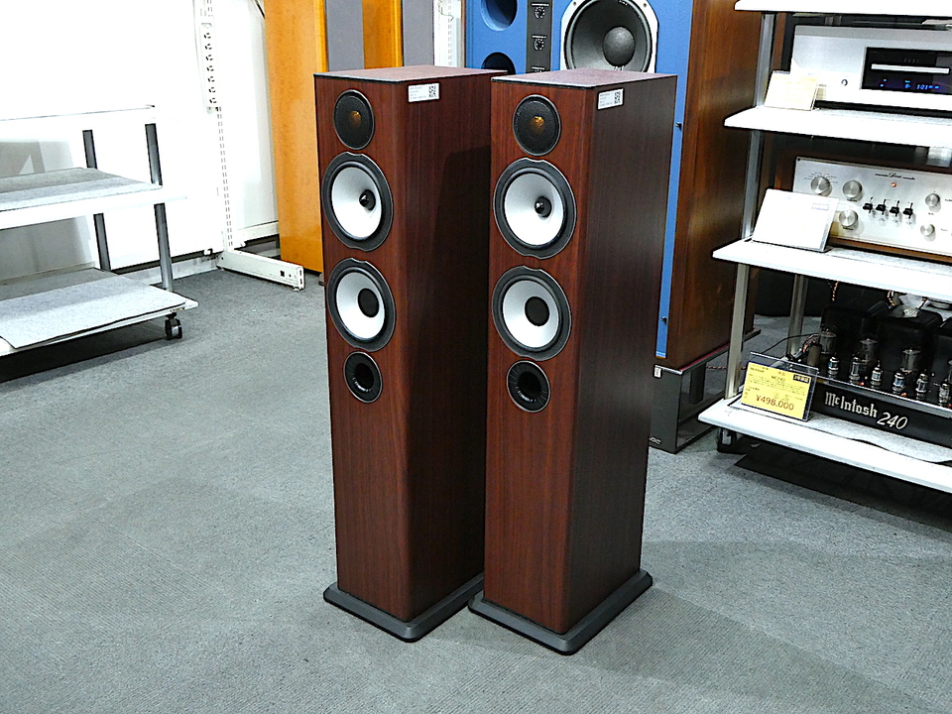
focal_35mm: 35
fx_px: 963
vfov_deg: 40.7
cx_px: 476
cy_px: 357
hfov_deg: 52.6
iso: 400
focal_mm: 6.3
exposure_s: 1/4
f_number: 5.6
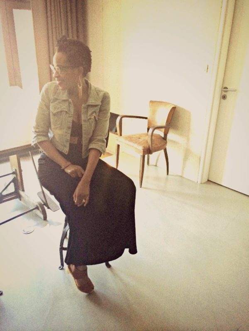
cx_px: 124
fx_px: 288
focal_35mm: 30
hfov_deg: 46.8
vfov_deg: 60.0
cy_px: 166
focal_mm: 4.12
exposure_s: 1/30
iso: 250
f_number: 2.2
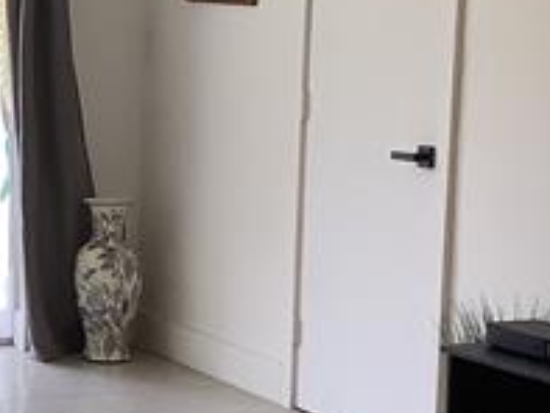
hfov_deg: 14.6
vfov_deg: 11.8
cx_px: -257
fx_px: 2003
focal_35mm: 126
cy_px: 265
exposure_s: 1/120
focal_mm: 3.3
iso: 80
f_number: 2.4
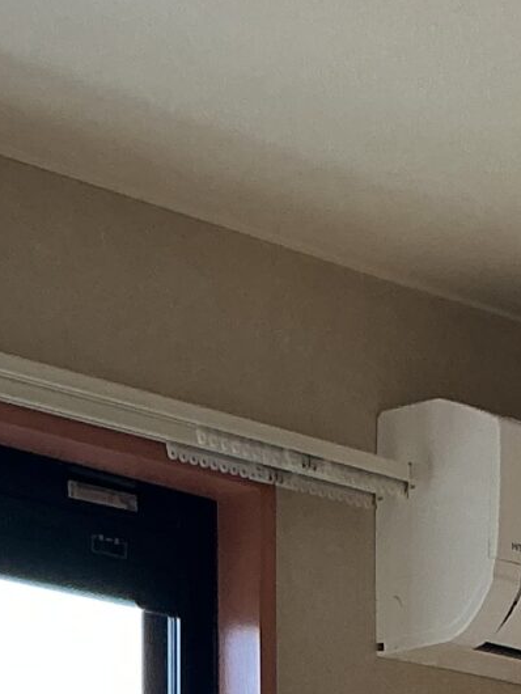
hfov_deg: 10.4
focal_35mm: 140
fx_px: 2807
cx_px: 617
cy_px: 1649
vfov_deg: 11.6
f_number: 1.8
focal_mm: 3
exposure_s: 1/100
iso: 32
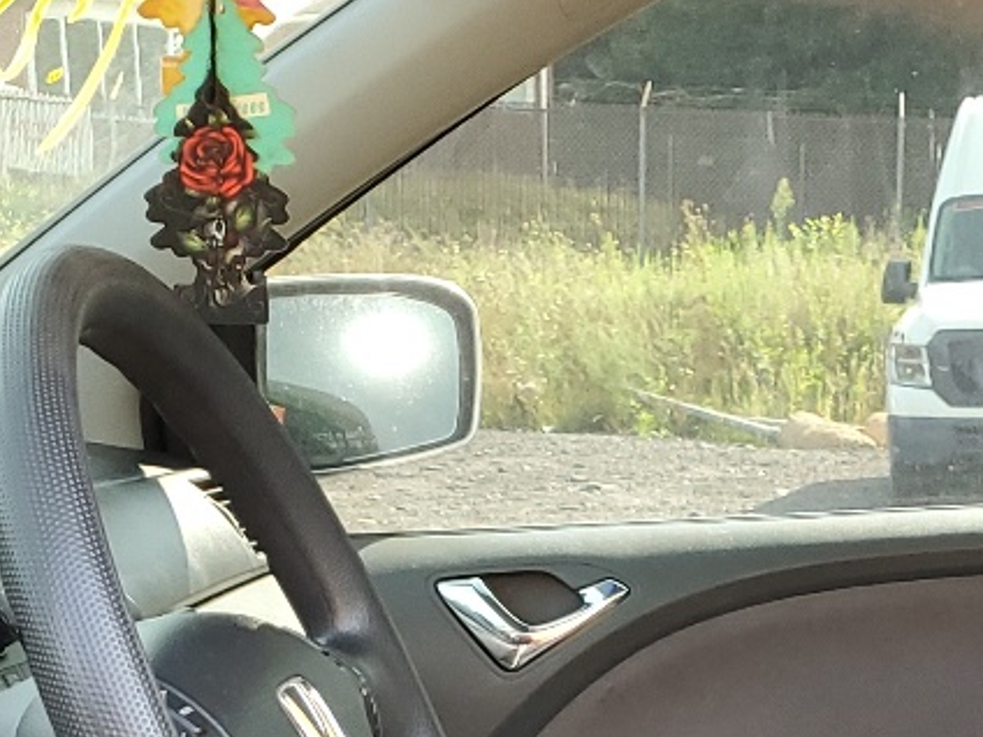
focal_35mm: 98
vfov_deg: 13.8
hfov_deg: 19.7
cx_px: 853
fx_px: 2783
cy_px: 1224
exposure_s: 1/120
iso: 70
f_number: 1.5
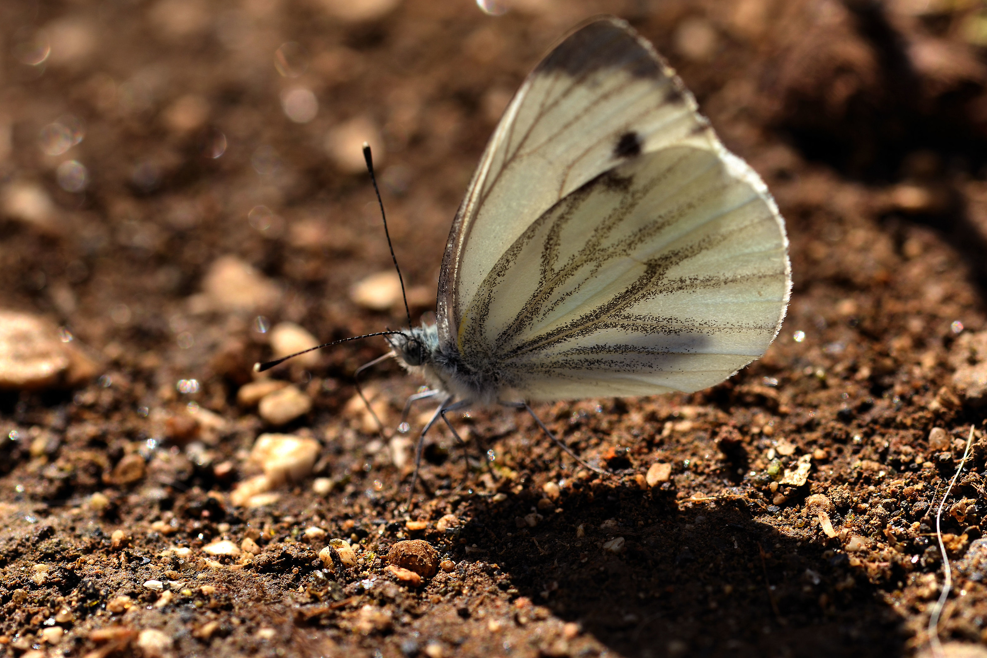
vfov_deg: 8.7
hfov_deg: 13.0
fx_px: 4346
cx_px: 490
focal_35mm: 159
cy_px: 329
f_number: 8
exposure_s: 1/320
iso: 100
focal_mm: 105
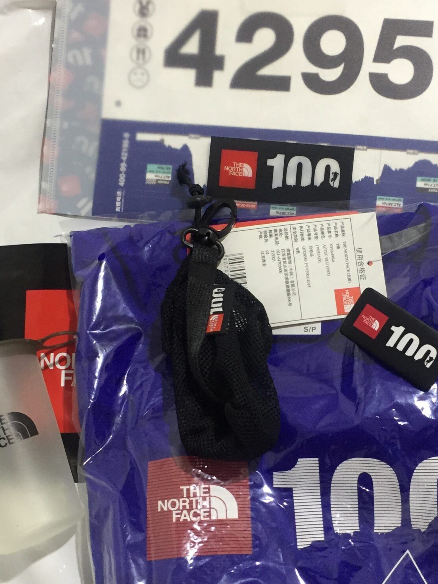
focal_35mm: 50
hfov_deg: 28.9
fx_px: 843
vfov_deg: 38.0
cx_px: 290
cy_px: 350
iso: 125
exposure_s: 1/33
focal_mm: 4.15
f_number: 2.2
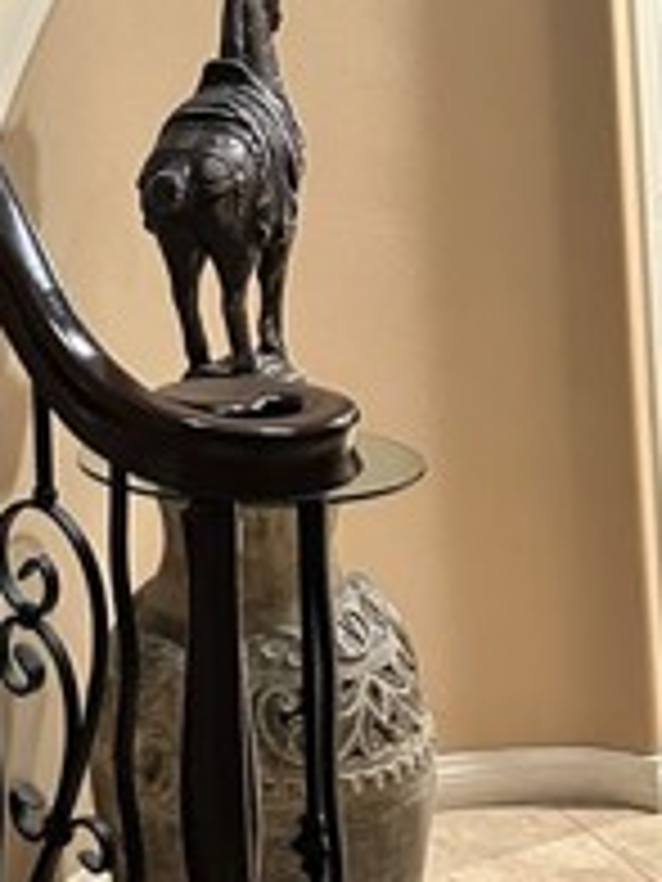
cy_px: -302
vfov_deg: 20.7
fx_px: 2167
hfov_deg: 16.5
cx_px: -162
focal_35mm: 85
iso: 500
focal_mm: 5.7
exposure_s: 1/40
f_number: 1.5
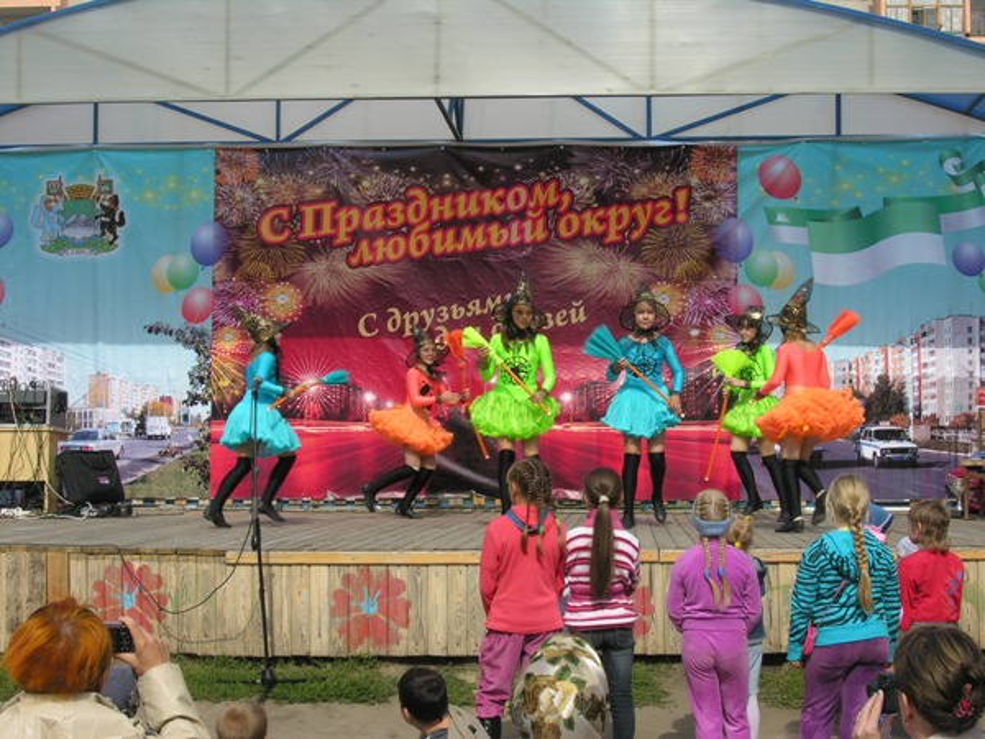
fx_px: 1707
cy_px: 370
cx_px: 492
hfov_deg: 32.2
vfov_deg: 24.4
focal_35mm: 60
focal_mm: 15.2
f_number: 7
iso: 50
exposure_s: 1/165
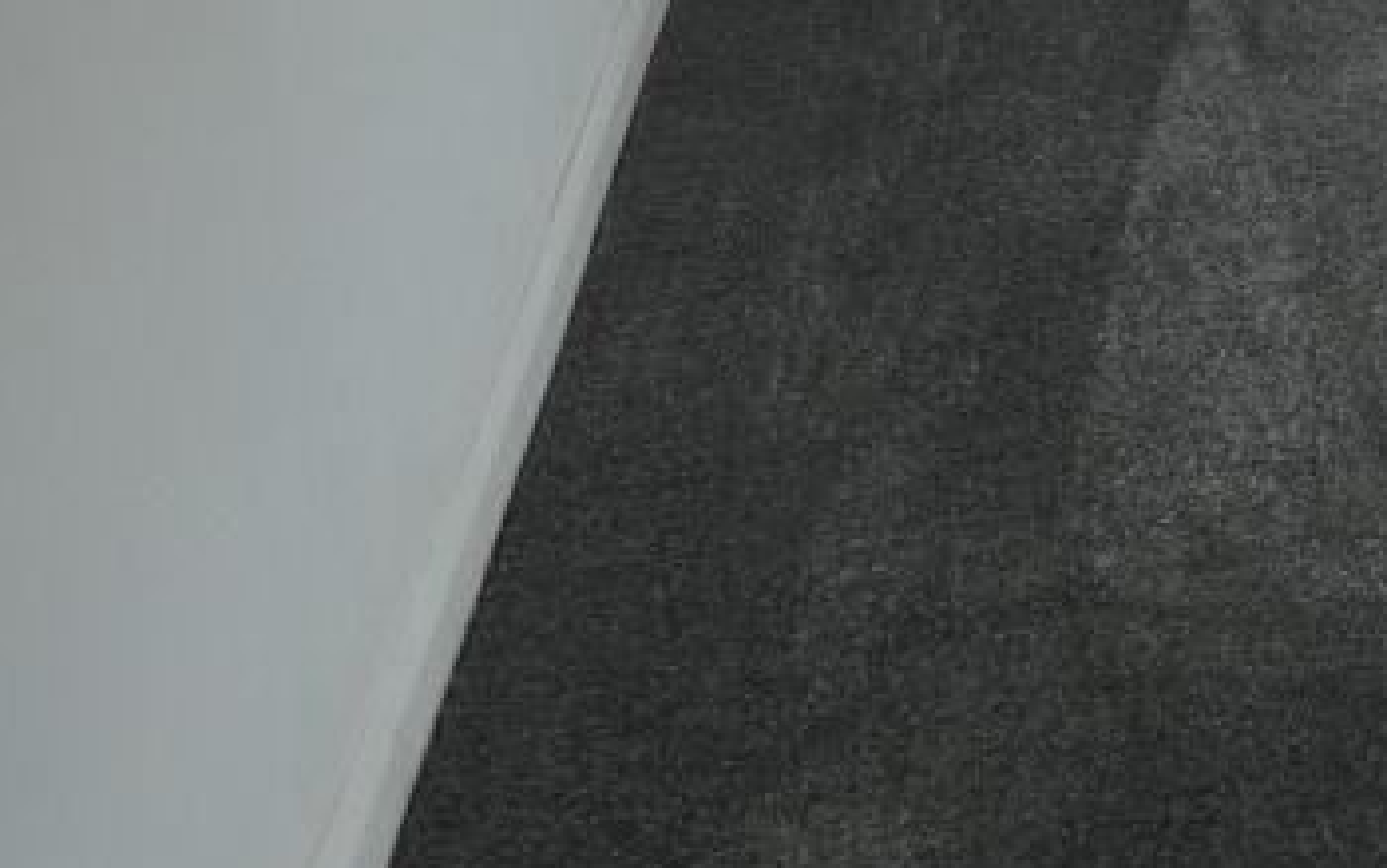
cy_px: -412
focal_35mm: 62
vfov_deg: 18.7
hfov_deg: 27.3
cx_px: 1823
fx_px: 2344
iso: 80
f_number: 2.8
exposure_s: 1/100
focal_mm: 3.6
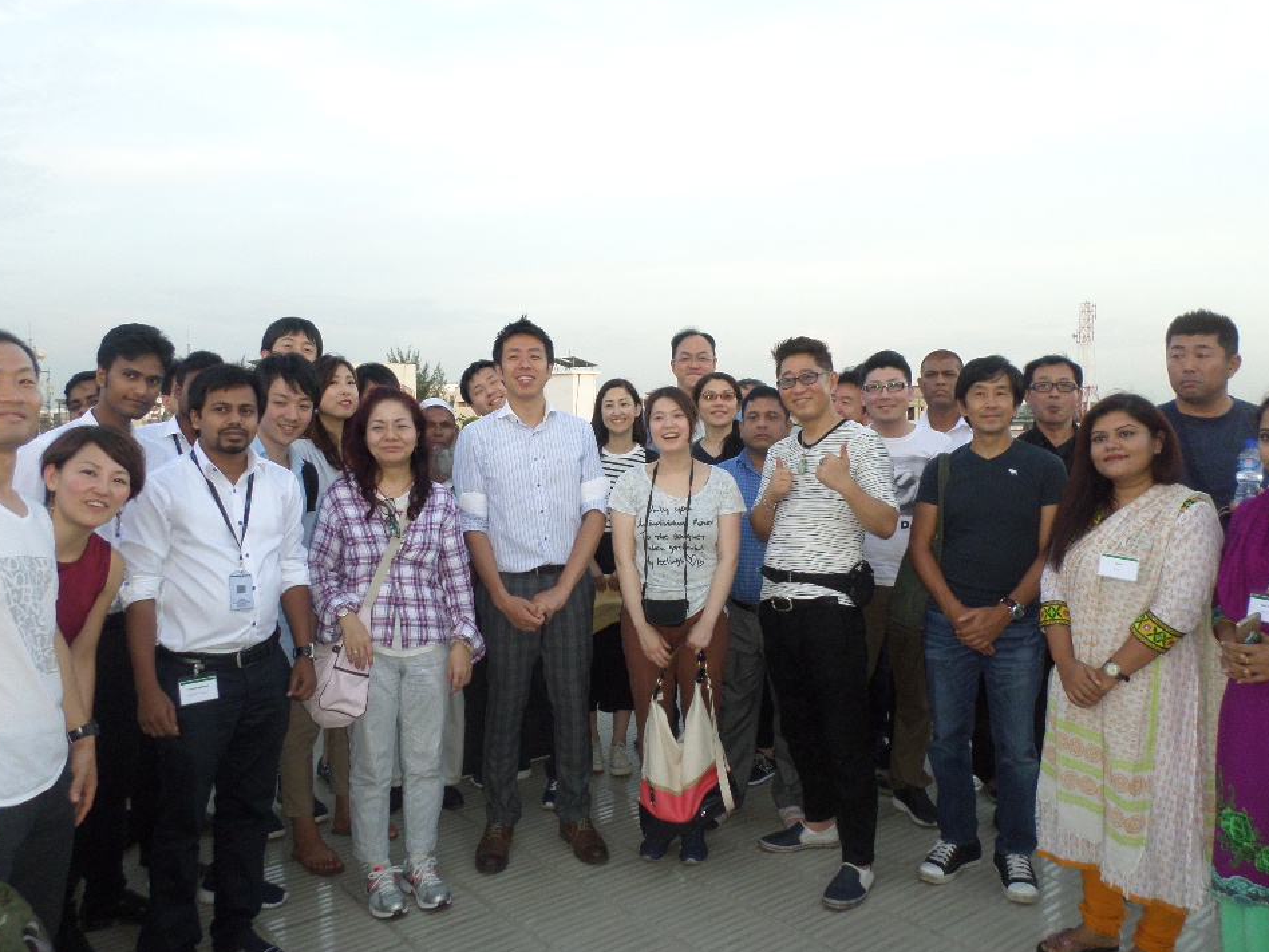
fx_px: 990
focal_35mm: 27
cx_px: 625
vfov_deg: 51.3
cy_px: 454
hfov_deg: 65.3
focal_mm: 4.5
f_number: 2.5
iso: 120
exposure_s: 1/125
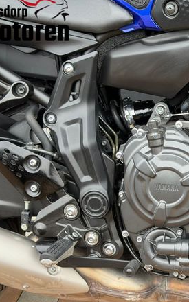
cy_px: 160
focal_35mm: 74
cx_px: 201
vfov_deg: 27.8
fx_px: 610
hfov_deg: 17.1
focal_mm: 6.76
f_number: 1.78
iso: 64
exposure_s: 1/185
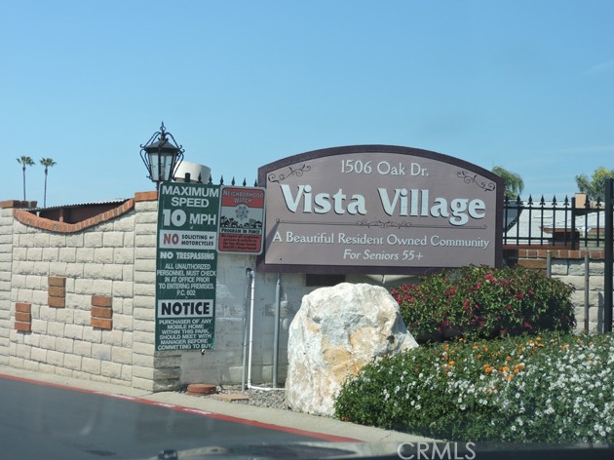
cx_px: 309
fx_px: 1082
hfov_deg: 31.7
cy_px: 231
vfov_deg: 24.0
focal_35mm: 61
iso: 100
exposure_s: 1/640
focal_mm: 10.7
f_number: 3.7
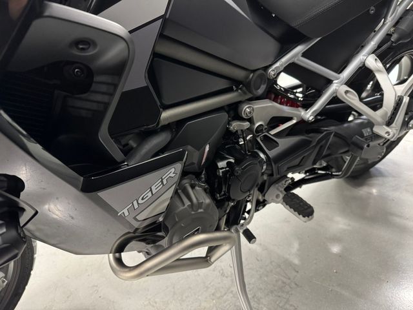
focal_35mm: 24
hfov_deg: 71.6
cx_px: 206
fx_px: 286
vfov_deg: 56.8
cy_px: 155
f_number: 1.78
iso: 800
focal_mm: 6.76
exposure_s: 1/33
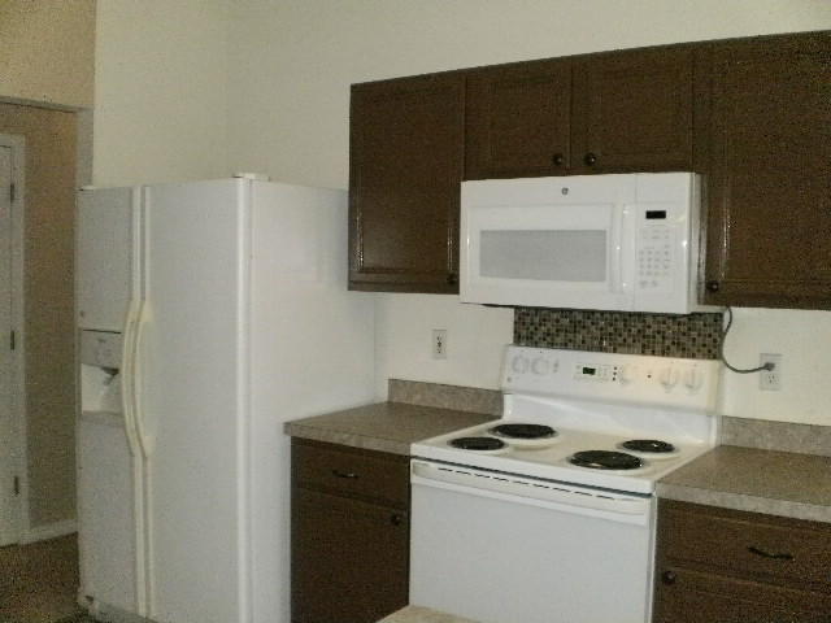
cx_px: 416
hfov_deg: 49.0
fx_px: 912
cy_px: 312
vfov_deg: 37.7
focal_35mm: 38
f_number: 3.1
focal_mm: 6.3
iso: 400
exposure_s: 1/250
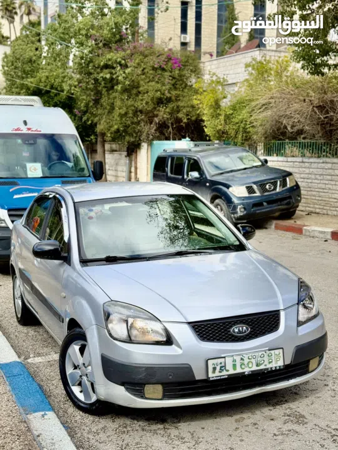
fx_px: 625
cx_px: 169
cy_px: 225
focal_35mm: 48
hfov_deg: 30.3
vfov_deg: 39.7
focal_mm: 6.76
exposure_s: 1/2667
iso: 80
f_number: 1.78
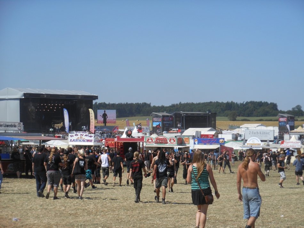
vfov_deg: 15.1
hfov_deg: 20.0
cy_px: 114
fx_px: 861
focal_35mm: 98
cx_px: 152
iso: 80
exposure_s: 1/800
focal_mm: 17.5
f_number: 4.7
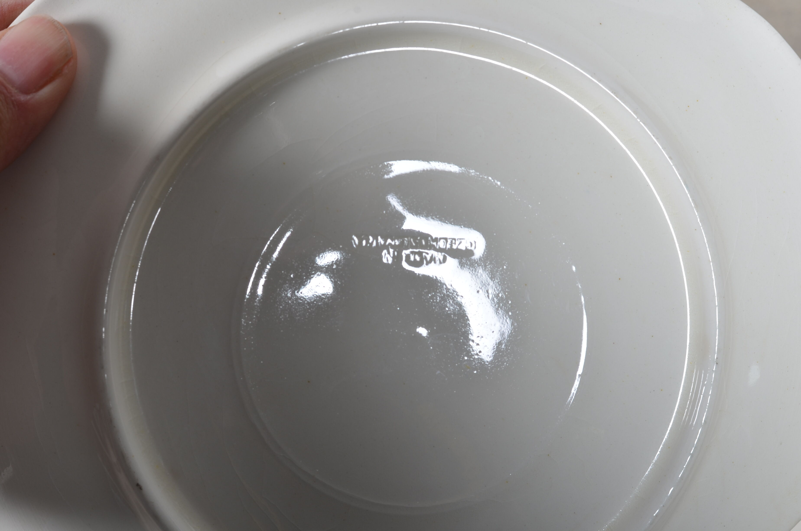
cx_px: 400
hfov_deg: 27.0
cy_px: 266
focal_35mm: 75
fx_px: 1665
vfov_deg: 18.1
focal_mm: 50
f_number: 10
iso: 100
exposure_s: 1/125
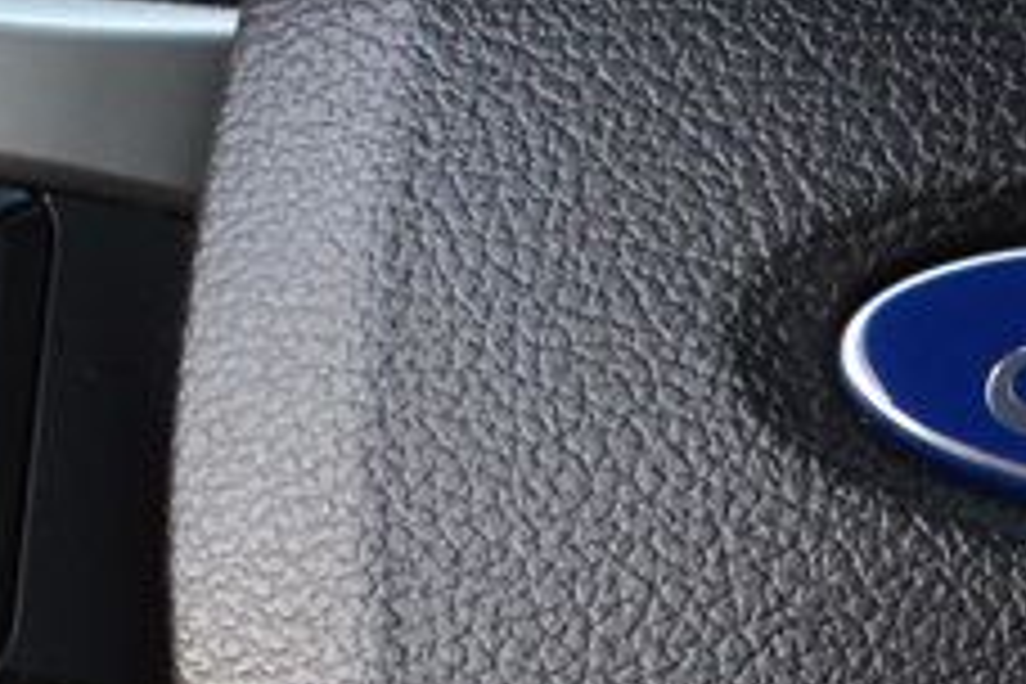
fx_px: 3448
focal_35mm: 121
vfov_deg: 10.9
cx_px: 1256
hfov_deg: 16.2
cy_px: 1062
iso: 1600
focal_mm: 18
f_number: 6.3
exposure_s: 1/15
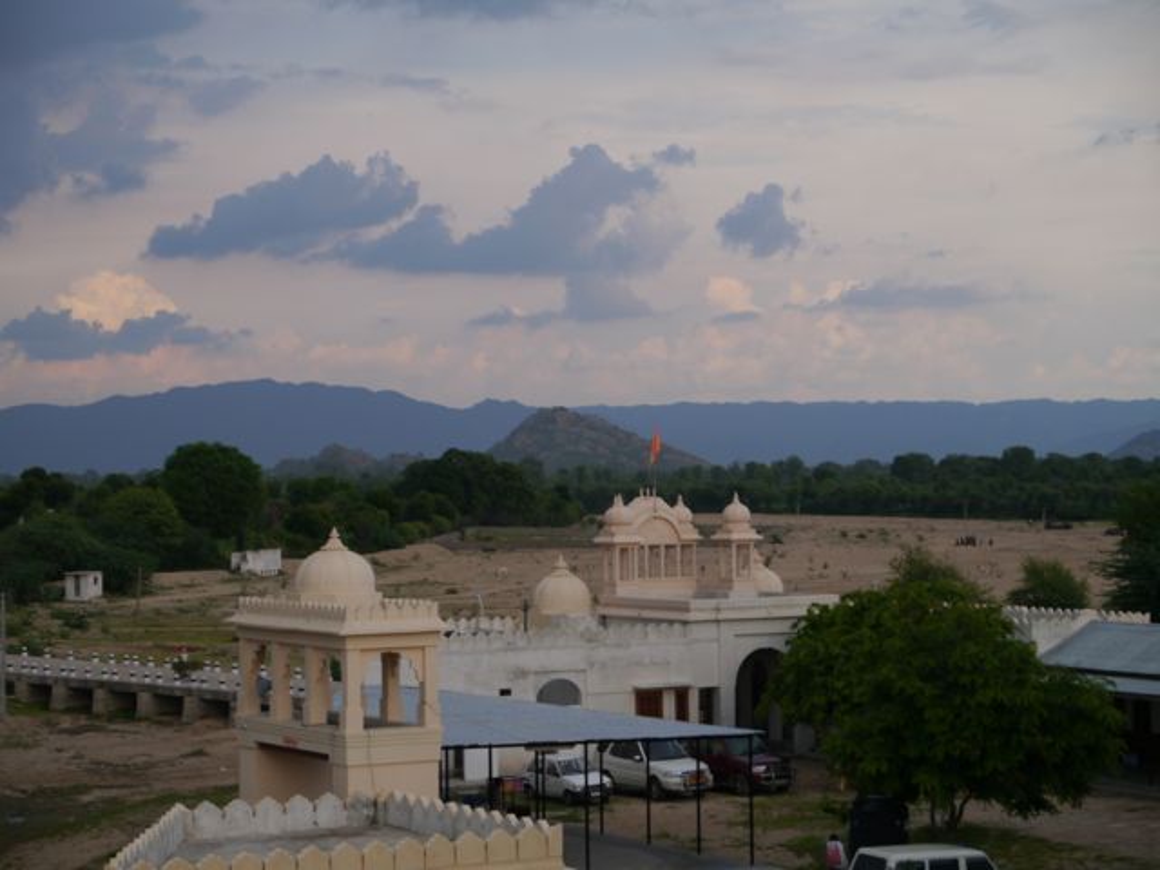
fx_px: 2815
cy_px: 435
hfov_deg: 23.3
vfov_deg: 17.6
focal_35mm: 84
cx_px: 580
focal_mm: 42
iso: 160
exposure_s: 1/250
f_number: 7.1
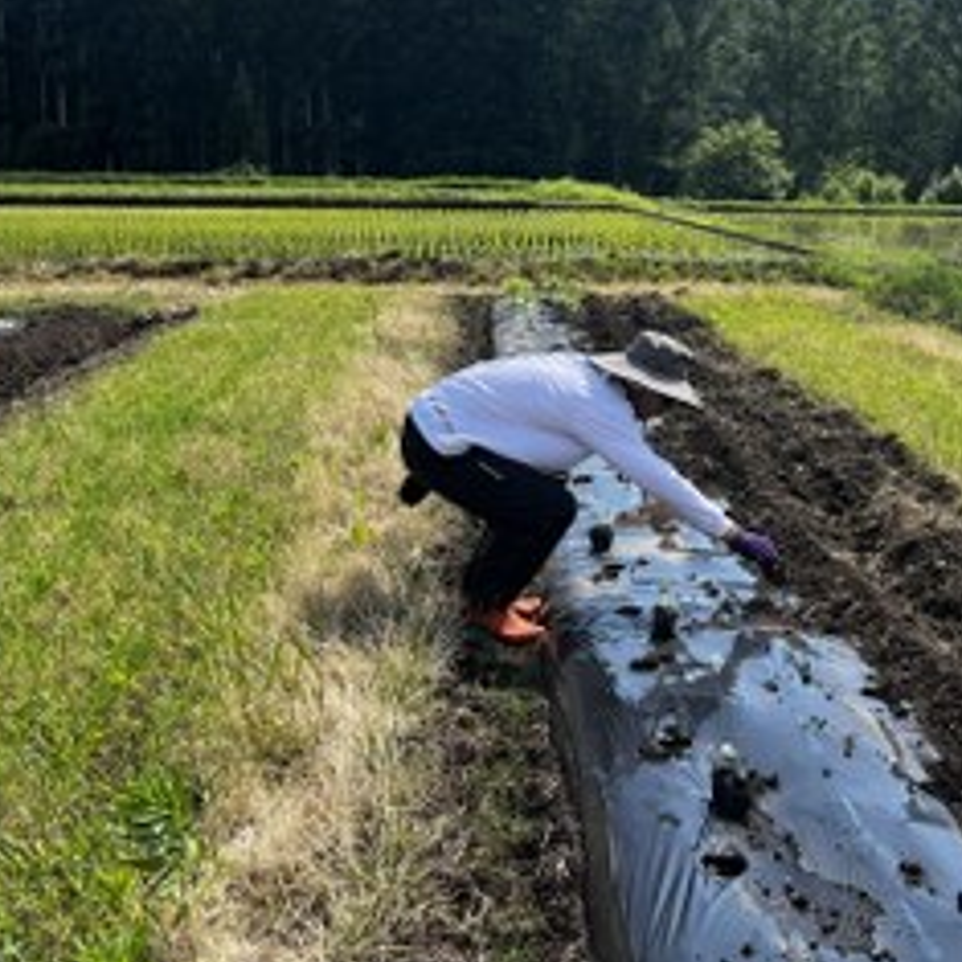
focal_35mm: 47
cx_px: 790
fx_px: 1478
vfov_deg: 35.6
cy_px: 307
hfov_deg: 34.8
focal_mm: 5.7
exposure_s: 1/2841
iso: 50
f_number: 1.5
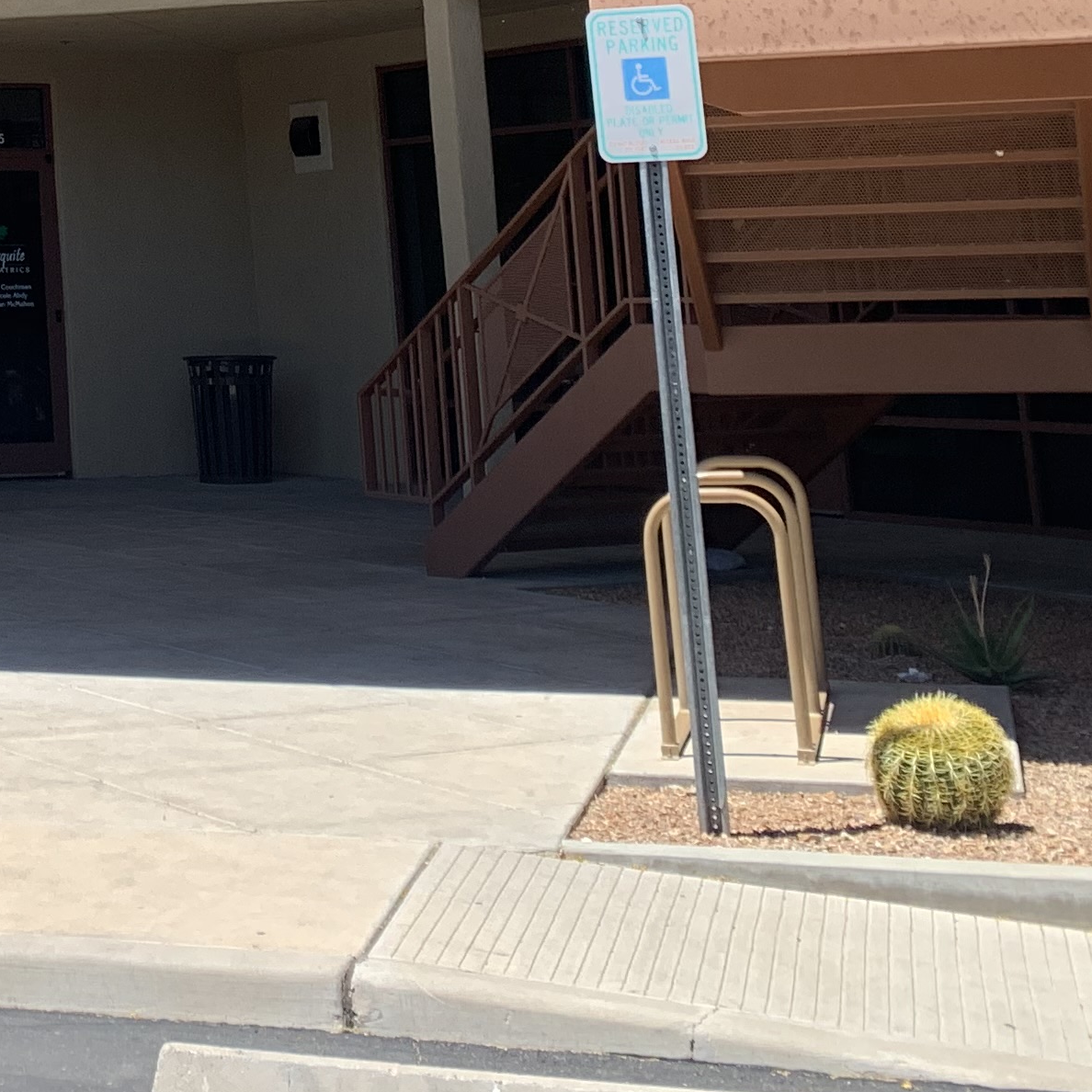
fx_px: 2784
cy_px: -247
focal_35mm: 78
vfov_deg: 20.6
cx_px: -366
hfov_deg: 20.2
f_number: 1.8
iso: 25
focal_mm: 4.25
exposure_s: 1/962
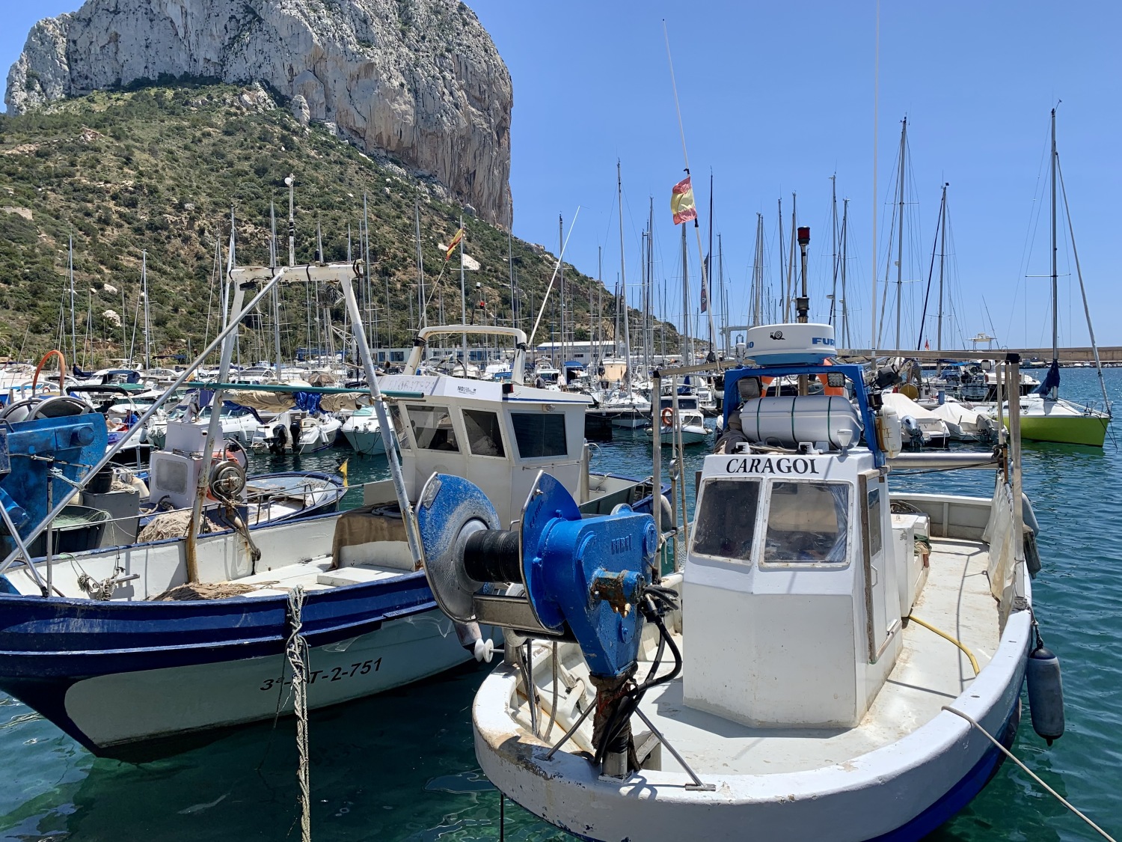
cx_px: 561
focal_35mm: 26
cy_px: 421
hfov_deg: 67.3
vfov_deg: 53.1
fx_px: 843
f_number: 1.8
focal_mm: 4.25
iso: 25
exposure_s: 1/3086
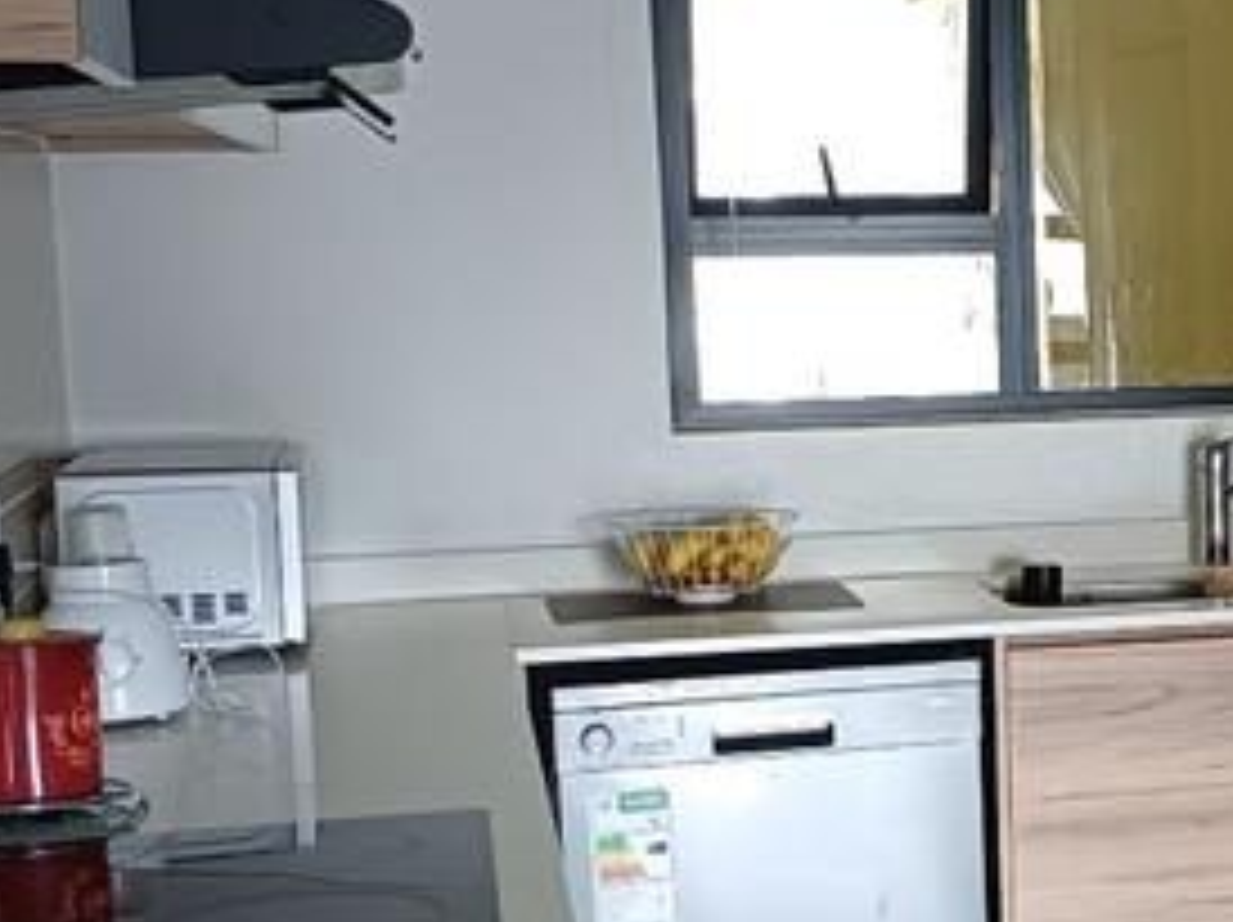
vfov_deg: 20.1
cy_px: 585
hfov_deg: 25.3
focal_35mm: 73
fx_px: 2598
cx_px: 1260
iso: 320
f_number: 1.8
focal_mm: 4.65
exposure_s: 1/60.2
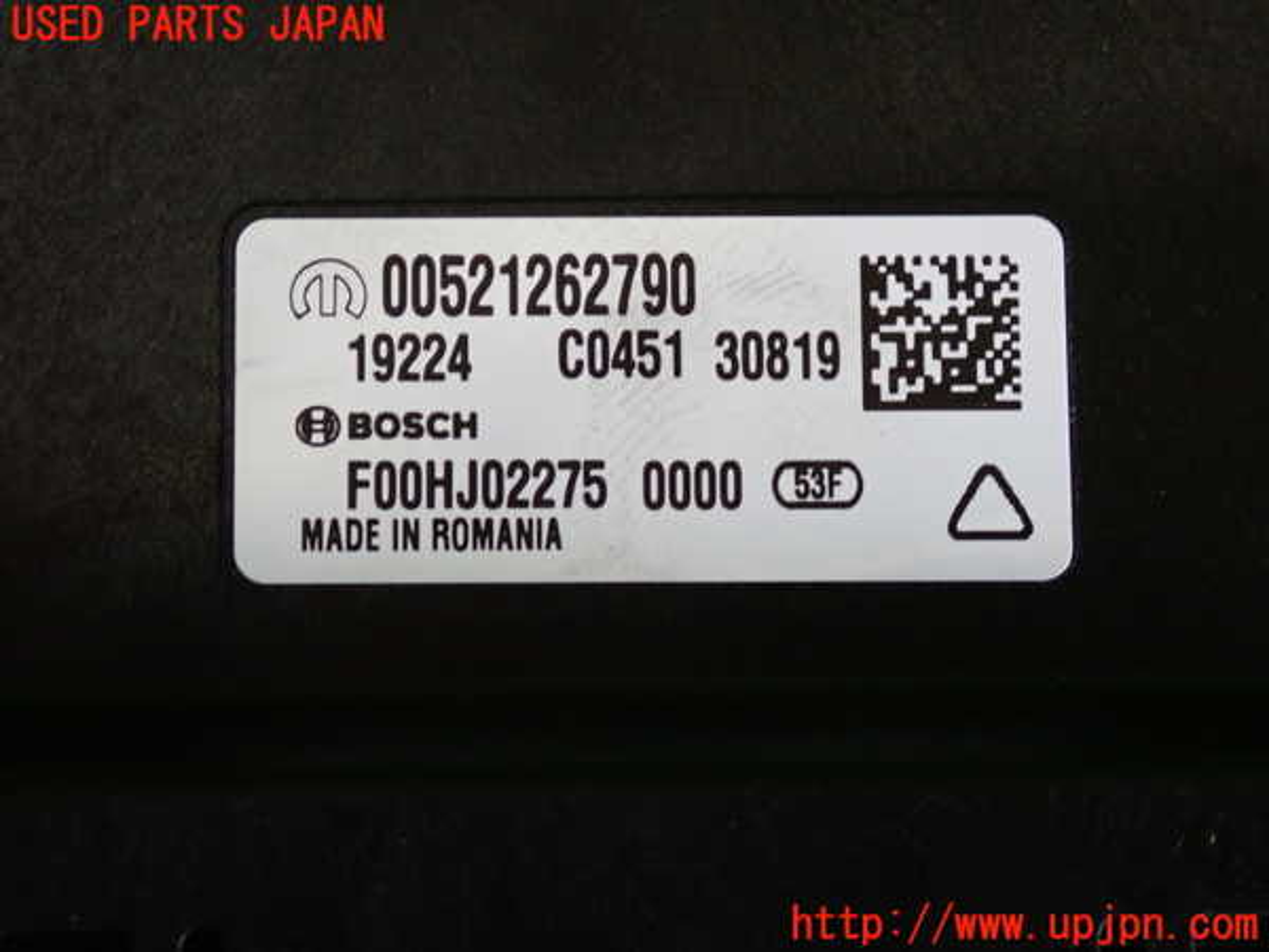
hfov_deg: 20.9
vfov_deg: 15.7
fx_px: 3446
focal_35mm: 94
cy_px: 476
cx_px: 634
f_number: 4.7
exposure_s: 1/60
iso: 800
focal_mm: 16.79
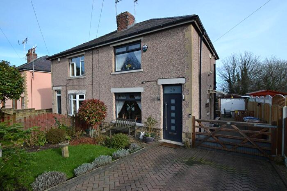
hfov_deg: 92.4
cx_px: 144
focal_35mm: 17
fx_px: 138
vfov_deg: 69.7
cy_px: 96
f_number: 6.3
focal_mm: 11.5
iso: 100
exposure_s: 1/160
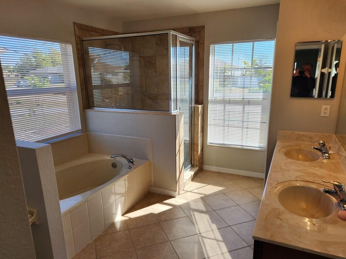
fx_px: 250
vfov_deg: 54.8
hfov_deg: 69.4
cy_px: 139
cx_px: 176
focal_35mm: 25
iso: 20
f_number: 1.8
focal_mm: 5.4
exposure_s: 1/156
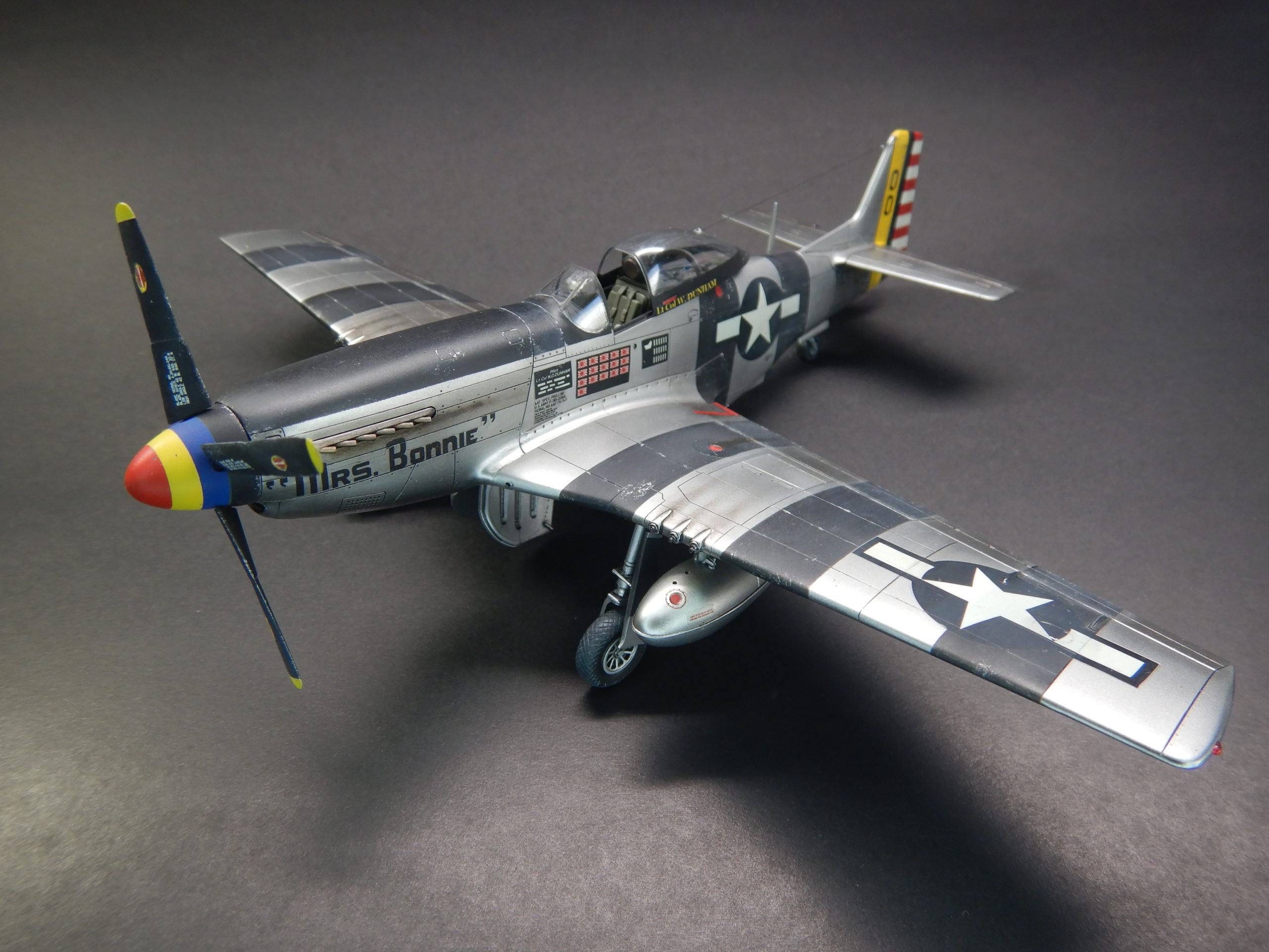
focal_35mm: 24
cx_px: 634
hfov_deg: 71.6
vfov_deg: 56.8
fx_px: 880
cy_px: 476
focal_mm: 4.3
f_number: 2.8
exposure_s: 1/80
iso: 125
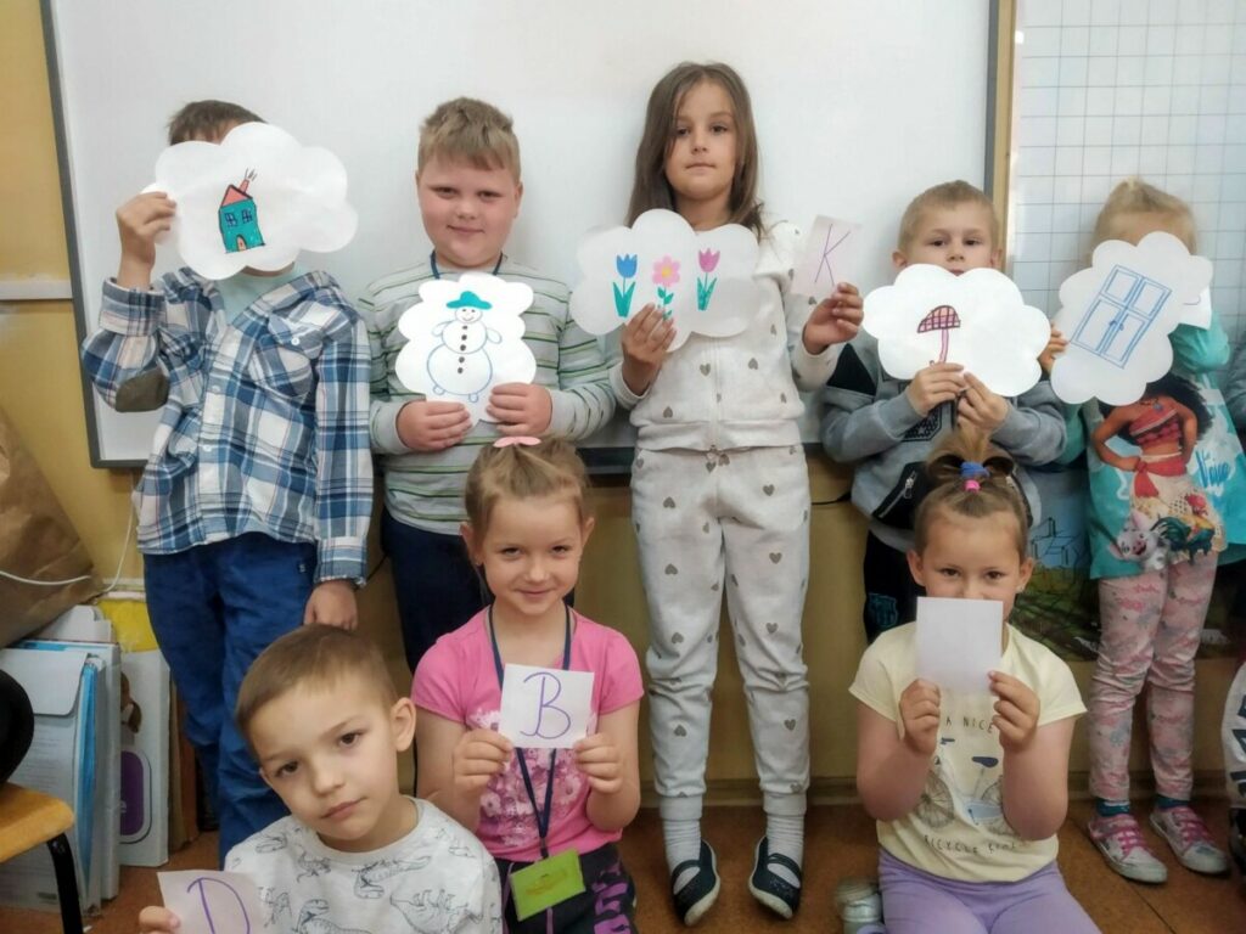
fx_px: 936
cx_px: 623
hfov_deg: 67.3
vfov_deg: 53.1
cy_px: 467
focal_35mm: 26
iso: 500
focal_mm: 3.82
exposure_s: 1/33
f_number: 2.2
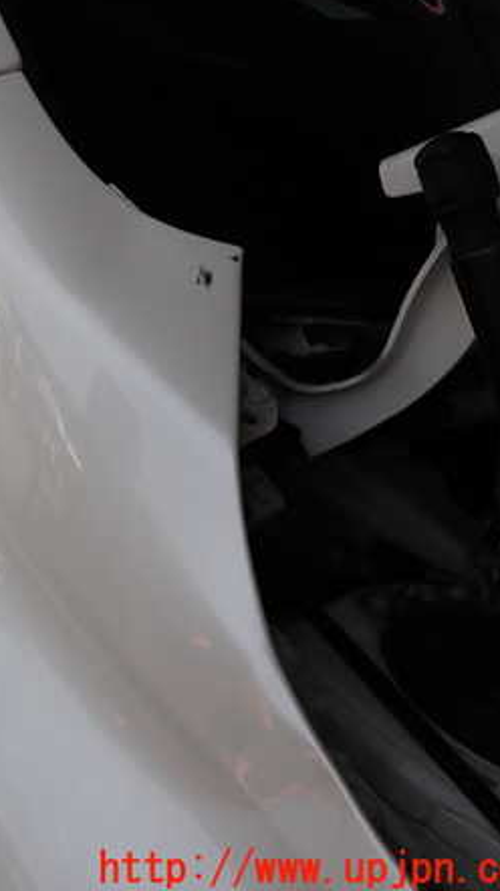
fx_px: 874
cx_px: -50
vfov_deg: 54.0
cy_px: 441
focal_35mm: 37
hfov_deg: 28.9
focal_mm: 4.5
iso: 100
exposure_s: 1/800
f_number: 2.8
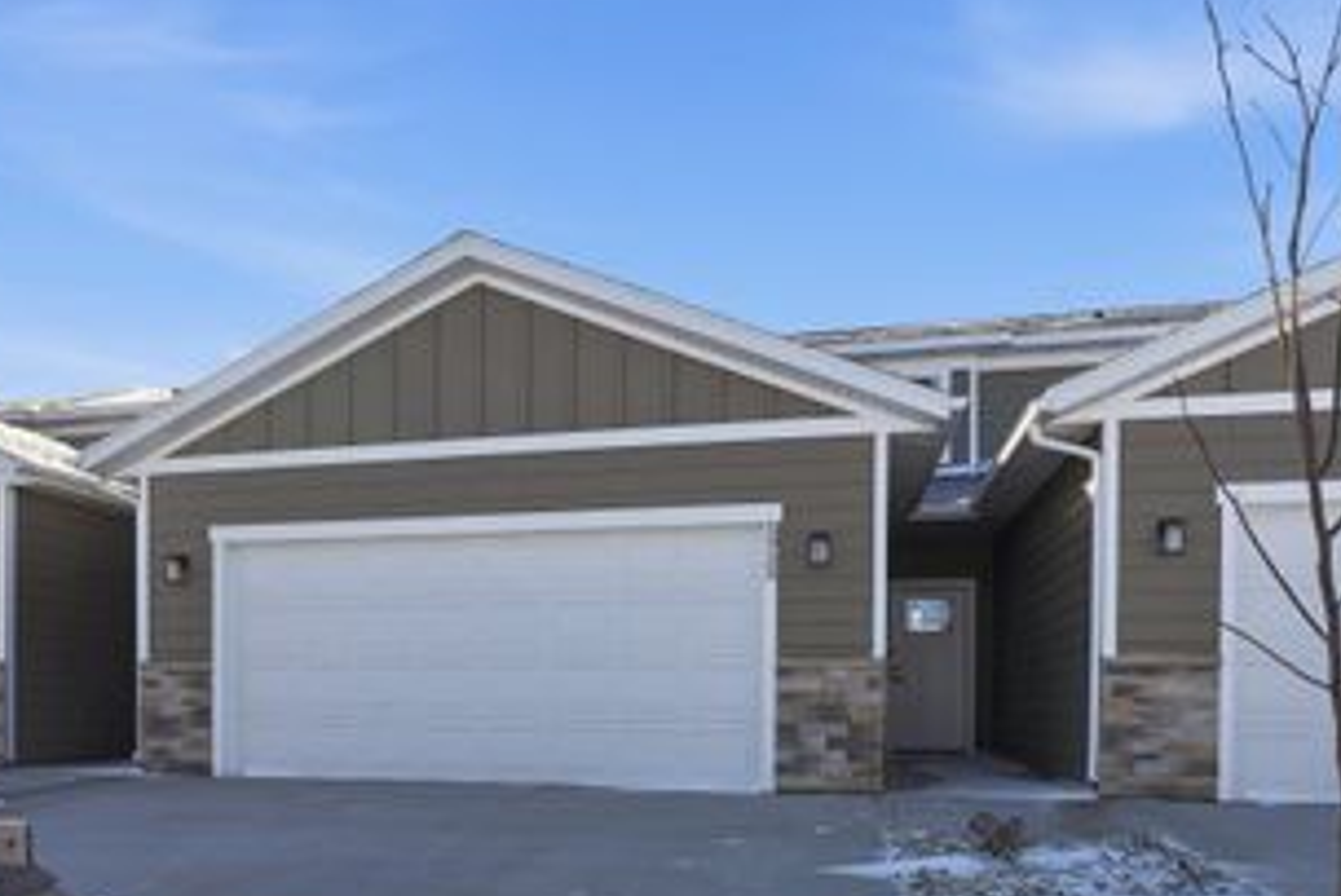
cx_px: 613
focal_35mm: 23
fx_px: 857
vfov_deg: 53.6
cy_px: 629
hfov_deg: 75.9
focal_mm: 14
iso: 100
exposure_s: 1/1000
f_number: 7.1
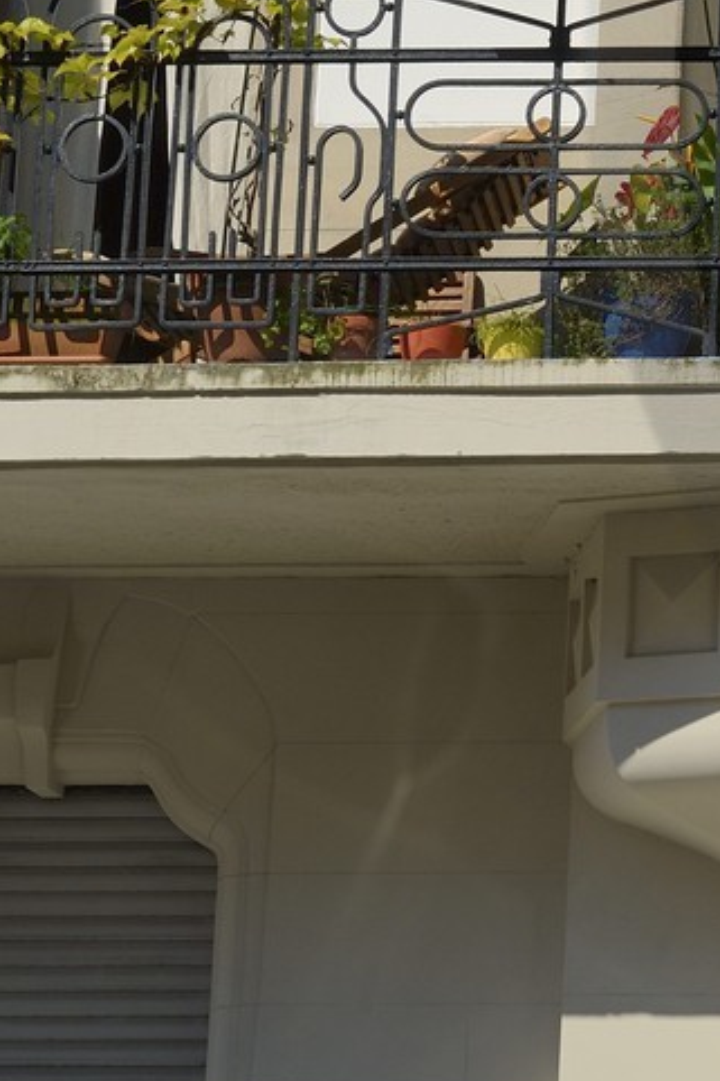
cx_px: 1501
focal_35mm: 186
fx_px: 5584
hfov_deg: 7.1
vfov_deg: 11.0
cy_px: 78
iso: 200
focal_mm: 56
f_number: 14
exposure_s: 1/250
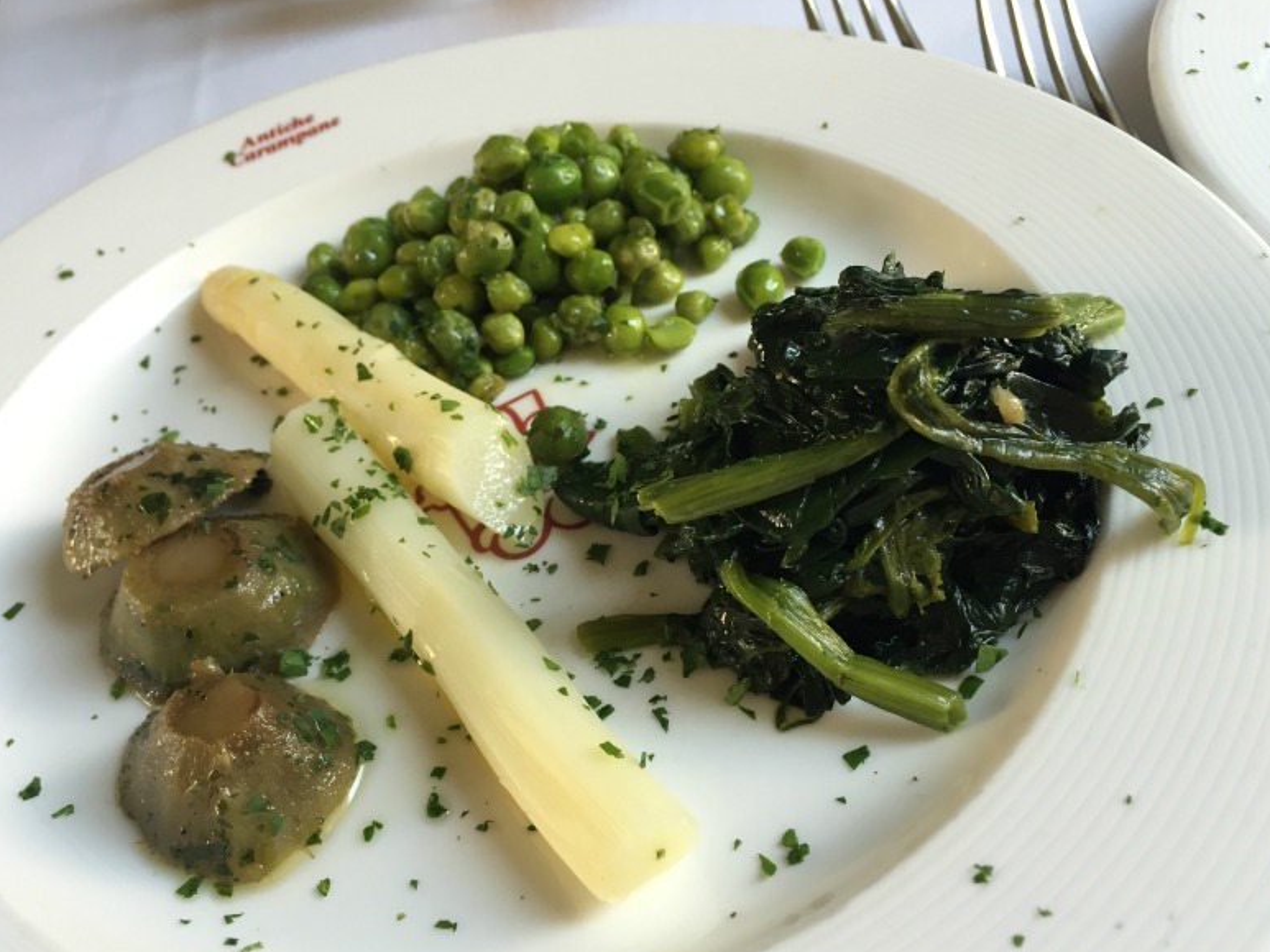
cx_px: 628
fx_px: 1101
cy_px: 487
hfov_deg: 60.0
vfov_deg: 46.8
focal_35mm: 30
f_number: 2.2
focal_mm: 4.15
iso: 40
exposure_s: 1/33
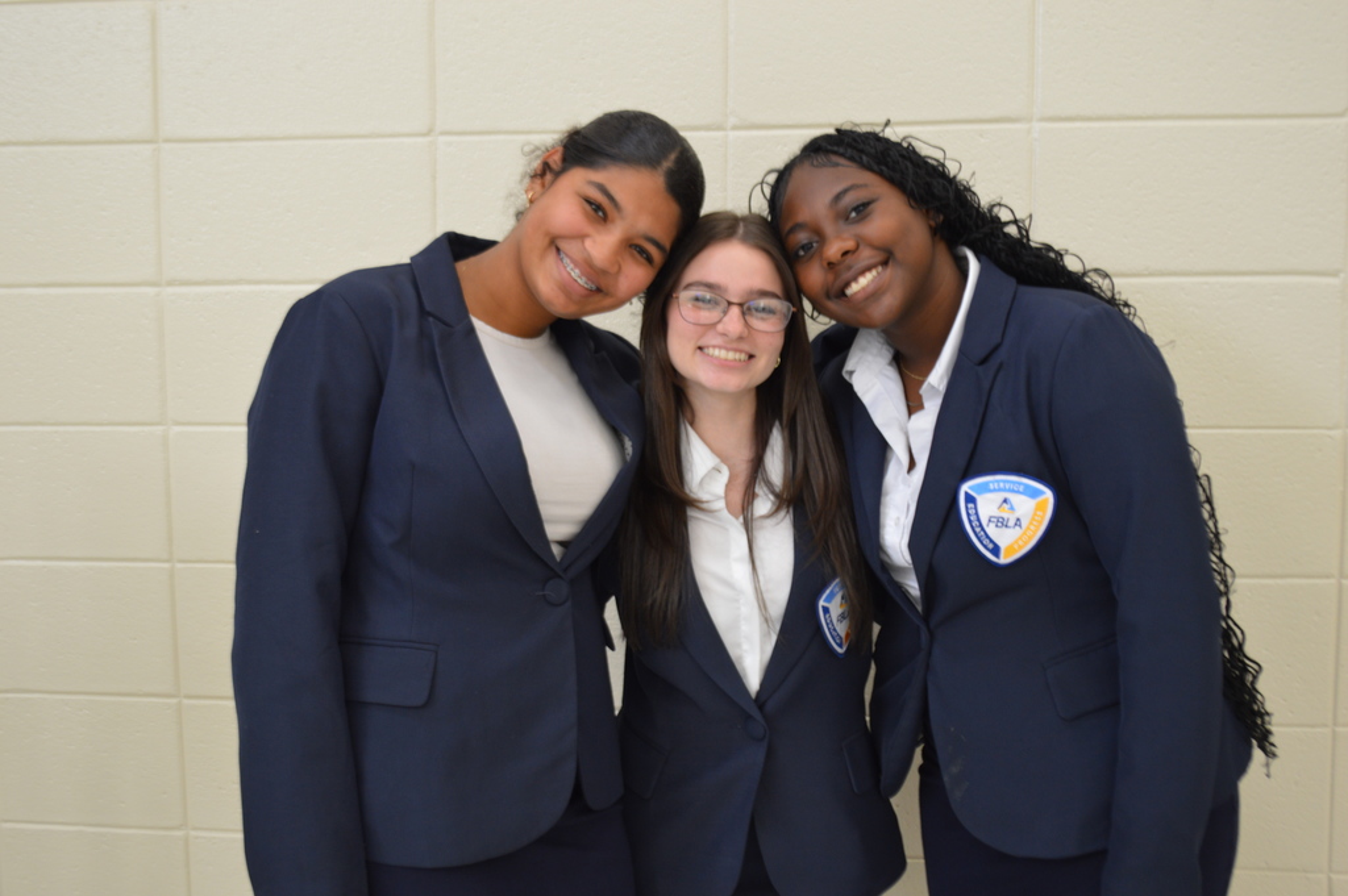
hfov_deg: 49.6
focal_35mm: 39
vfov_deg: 34.2
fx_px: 1459
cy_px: 448
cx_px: 674
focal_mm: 26
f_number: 4.2
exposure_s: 1/25
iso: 400
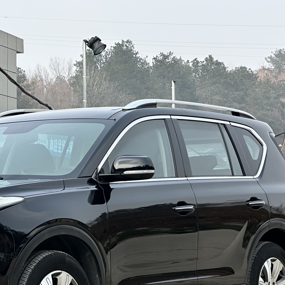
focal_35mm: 135
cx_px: 40
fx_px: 1257
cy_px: 181
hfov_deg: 12.8
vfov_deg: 12.9
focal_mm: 9
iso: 32
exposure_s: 1/368
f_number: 2.8
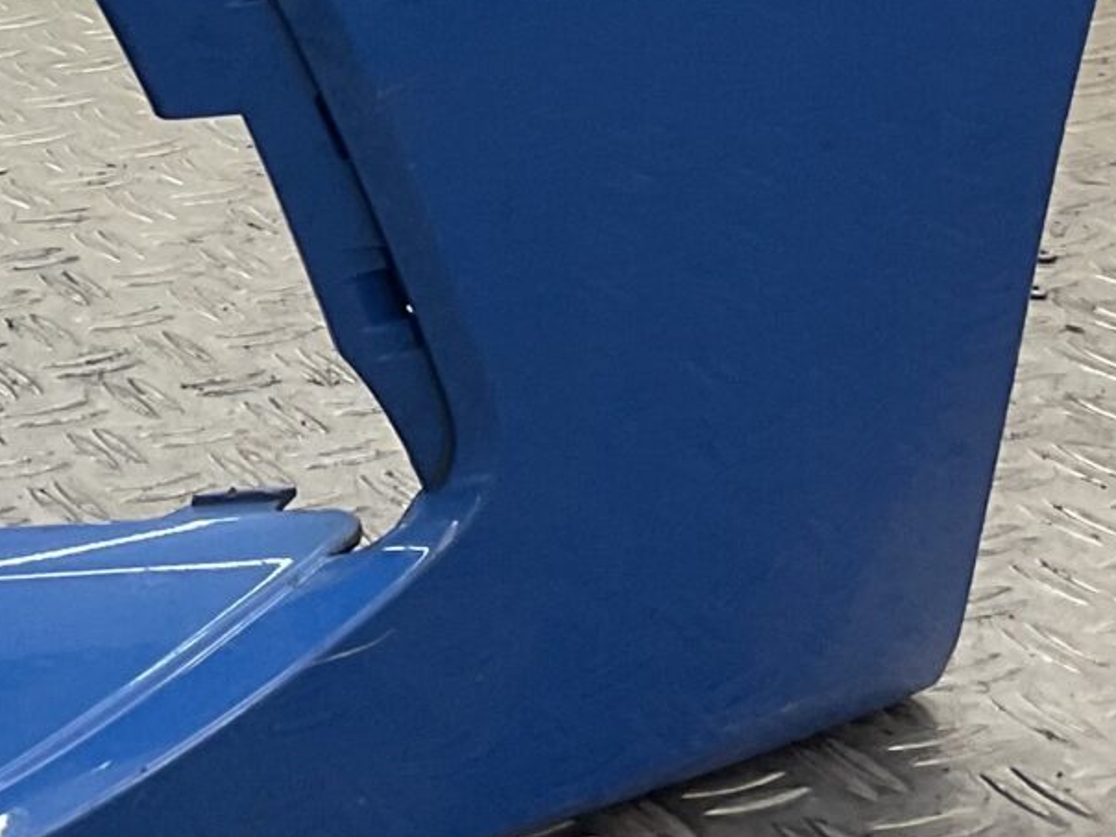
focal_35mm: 123
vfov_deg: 11.8
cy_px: -190
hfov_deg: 14.8
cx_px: -575
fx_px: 3965
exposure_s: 1/100
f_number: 1.8
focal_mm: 3
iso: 32
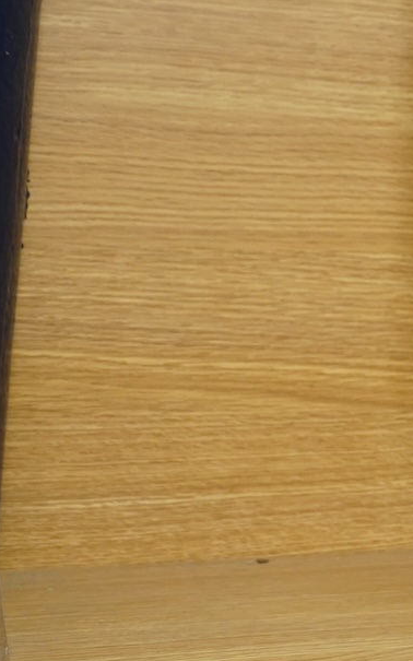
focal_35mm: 81
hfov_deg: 13.8
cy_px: 143
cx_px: 806
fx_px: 1459
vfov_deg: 25.1
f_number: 7.1
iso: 2500
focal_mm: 28
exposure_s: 1/160
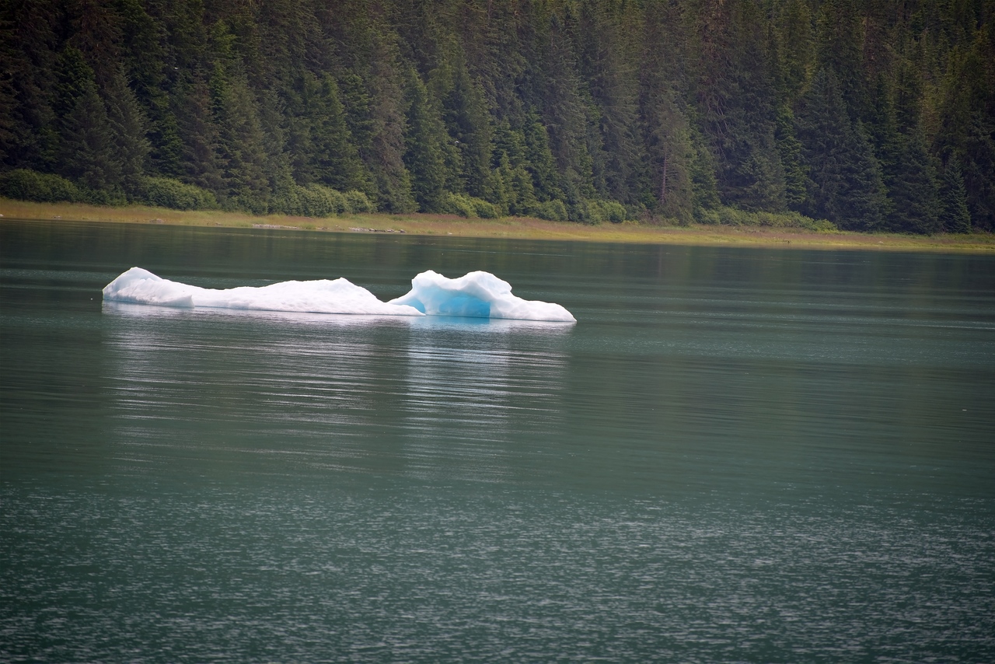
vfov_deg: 5.7
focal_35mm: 240
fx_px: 6634
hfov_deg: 8.6
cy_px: 332
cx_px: 498
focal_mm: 240
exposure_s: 1/500
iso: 200
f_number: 5.3
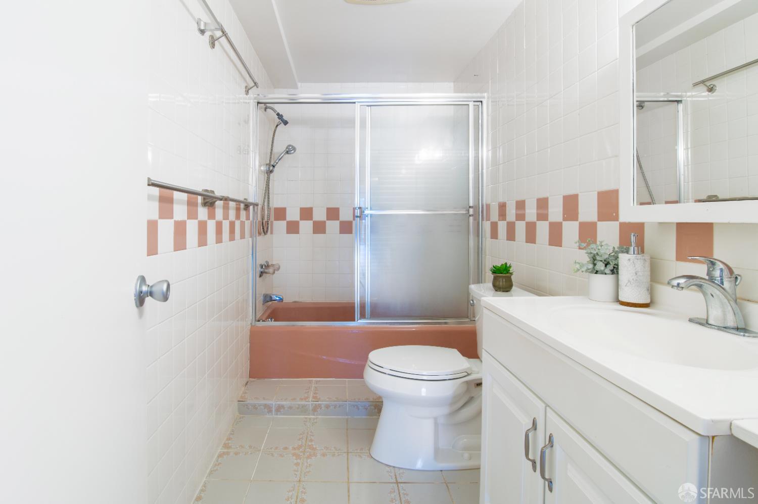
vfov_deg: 73.7
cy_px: 252
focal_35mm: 16
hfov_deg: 96.8
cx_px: 379
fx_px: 337
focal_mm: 16
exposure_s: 2
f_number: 10
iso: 100
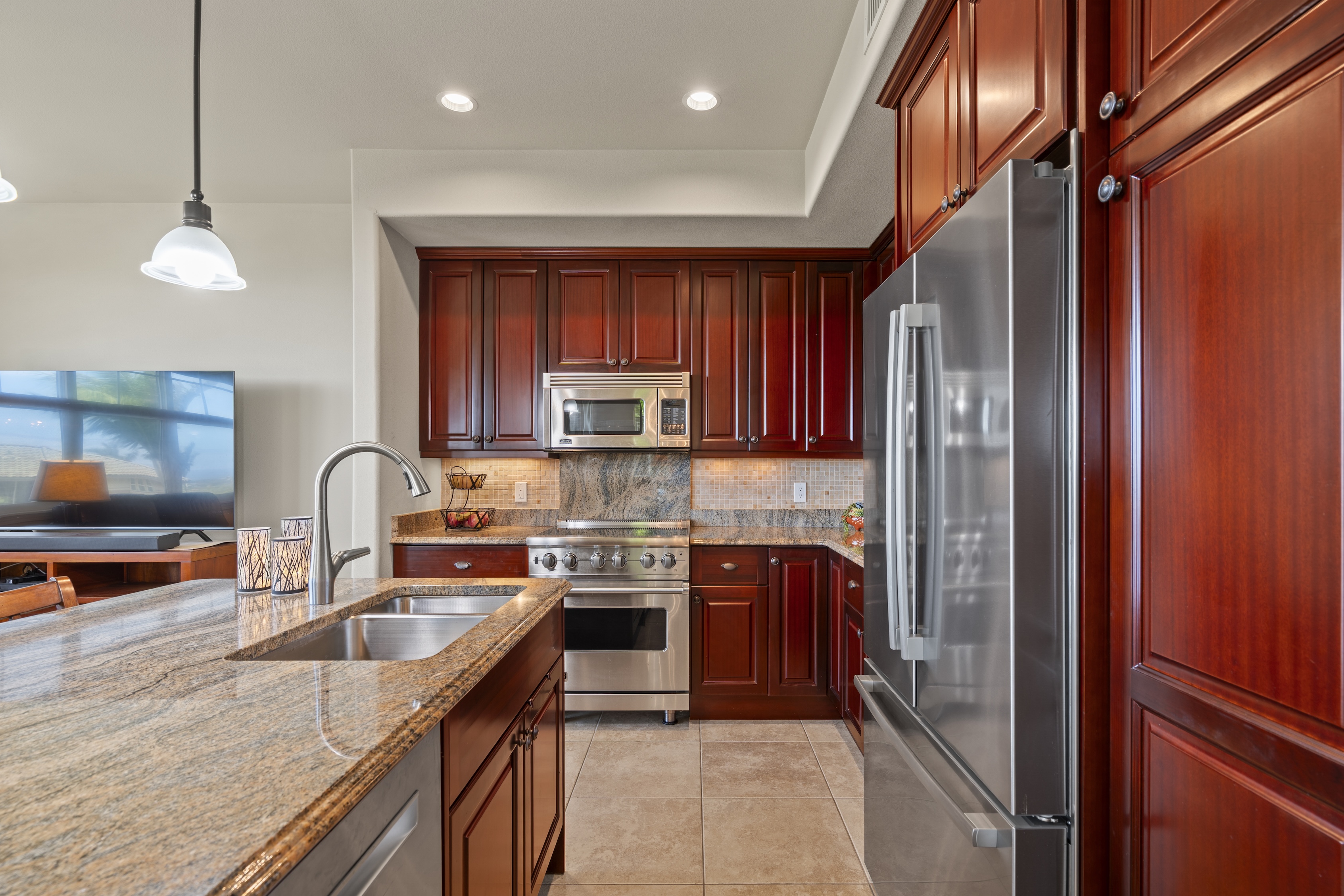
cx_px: 696
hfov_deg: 93.2
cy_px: 471
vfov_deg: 70.4
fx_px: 635
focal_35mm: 17
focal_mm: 16
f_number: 8
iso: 100
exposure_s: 2
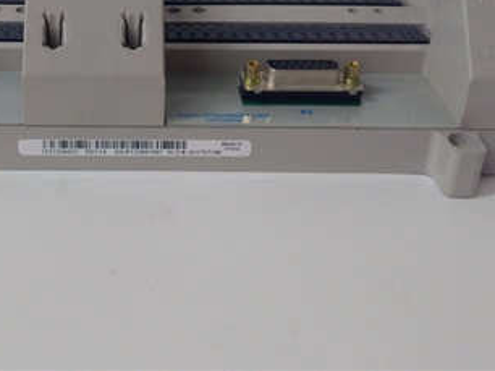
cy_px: 8
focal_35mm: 53
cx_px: 100
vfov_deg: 26.2
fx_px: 757
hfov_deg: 35.1
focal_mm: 3.79
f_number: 2
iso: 312
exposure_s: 1/33
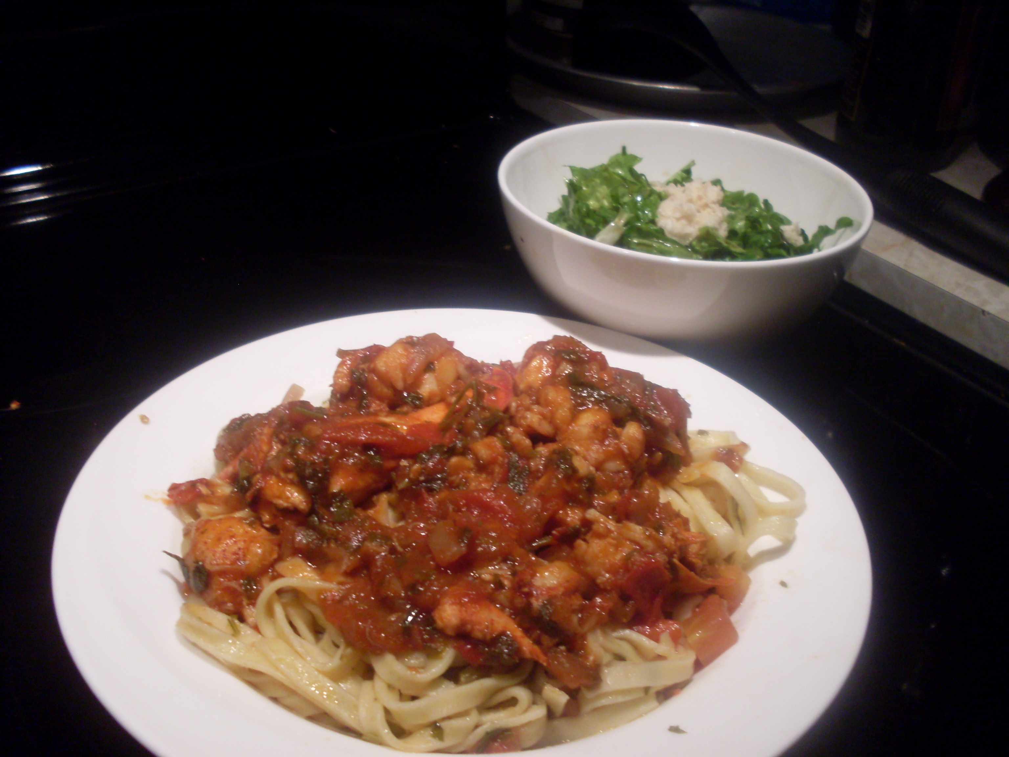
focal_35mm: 38
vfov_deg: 37.7
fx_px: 1108
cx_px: 504
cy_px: 378
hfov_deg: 49.0
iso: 160
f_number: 2.8
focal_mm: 6.3
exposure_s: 1/45
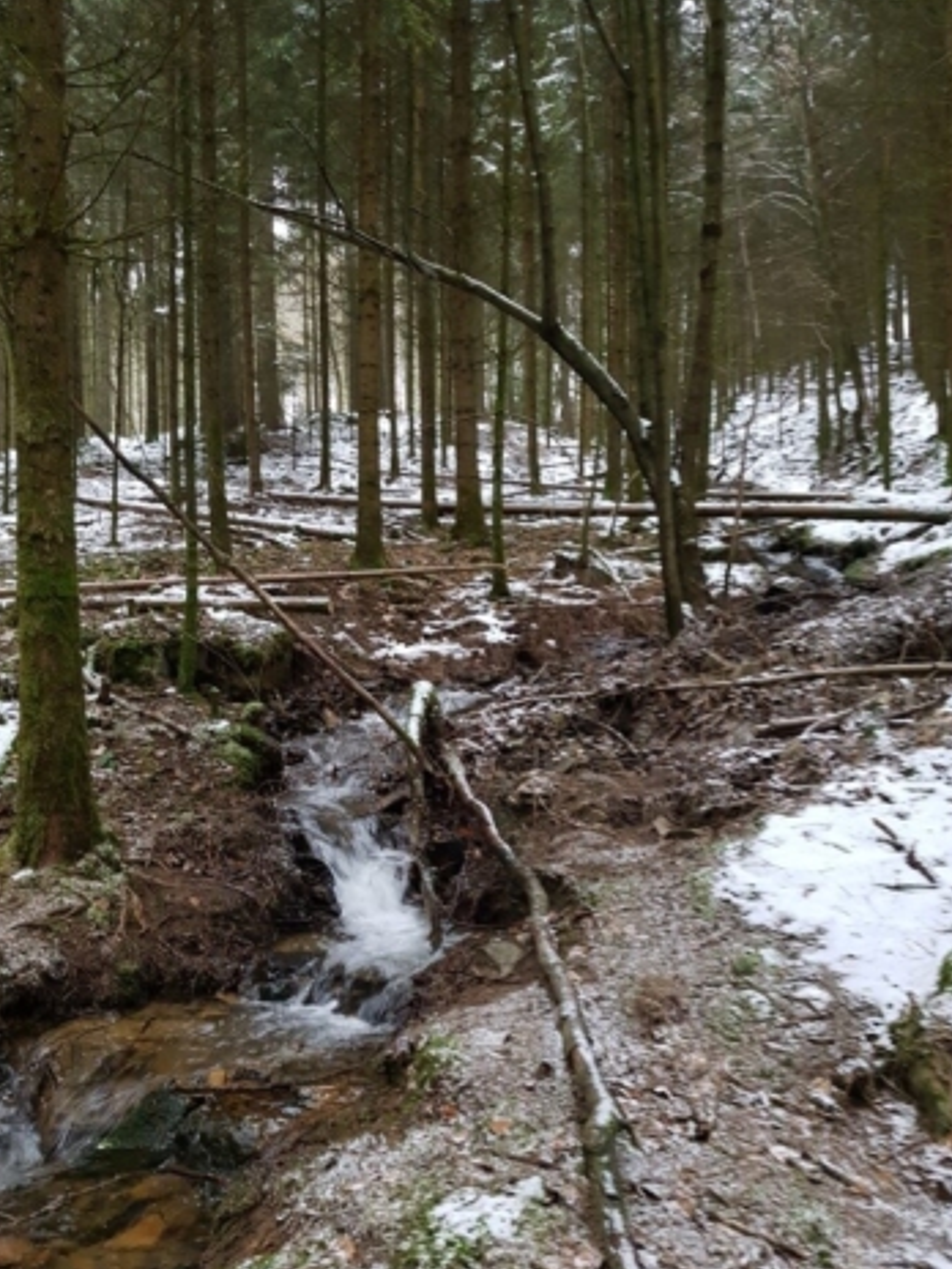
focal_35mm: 28
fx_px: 1027
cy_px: 670
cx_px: 472
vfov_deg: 63.4
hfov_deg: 49.7
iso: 200
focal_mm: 4.2
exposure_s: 1/19
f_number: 1.7
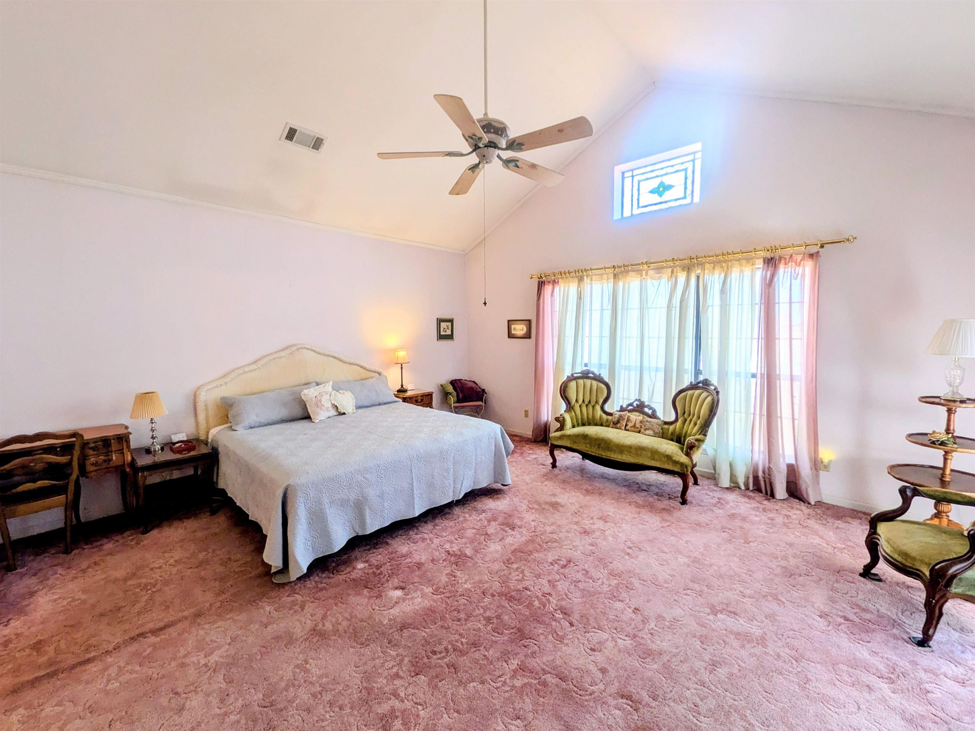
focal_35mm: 14
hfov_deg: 102.1
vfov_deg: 85.7
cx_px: 488
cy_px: 366
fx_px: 394
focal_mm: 1.85
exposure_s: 1/54.2
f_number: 2.2
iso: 52
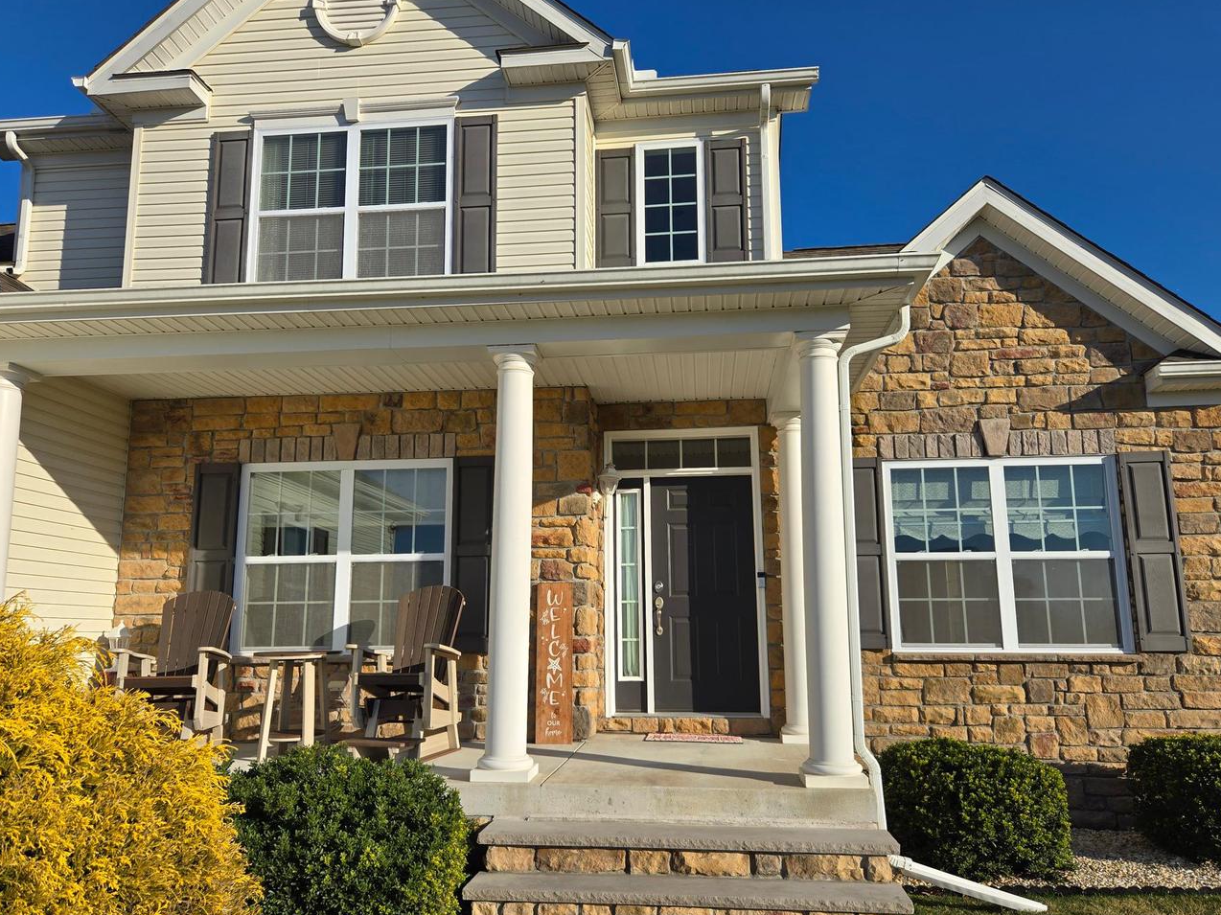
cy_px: 477
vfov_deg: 53.0
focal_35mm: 26
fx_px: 917
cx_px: 615
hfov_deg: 67.3
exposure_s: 1/2565
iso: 25
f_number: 1.8
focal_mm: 5.4
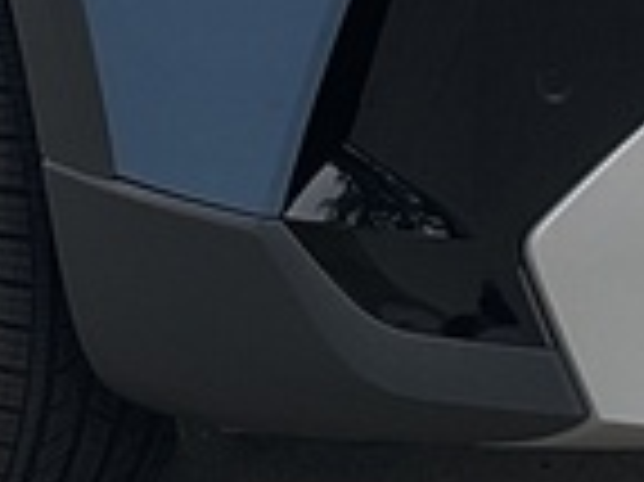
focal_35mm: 208
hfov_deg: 9.5
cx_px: 176
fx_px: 3866
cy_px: -405
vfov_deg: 6.9
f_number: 1.8
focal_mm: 3
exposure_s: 1/344
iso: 16
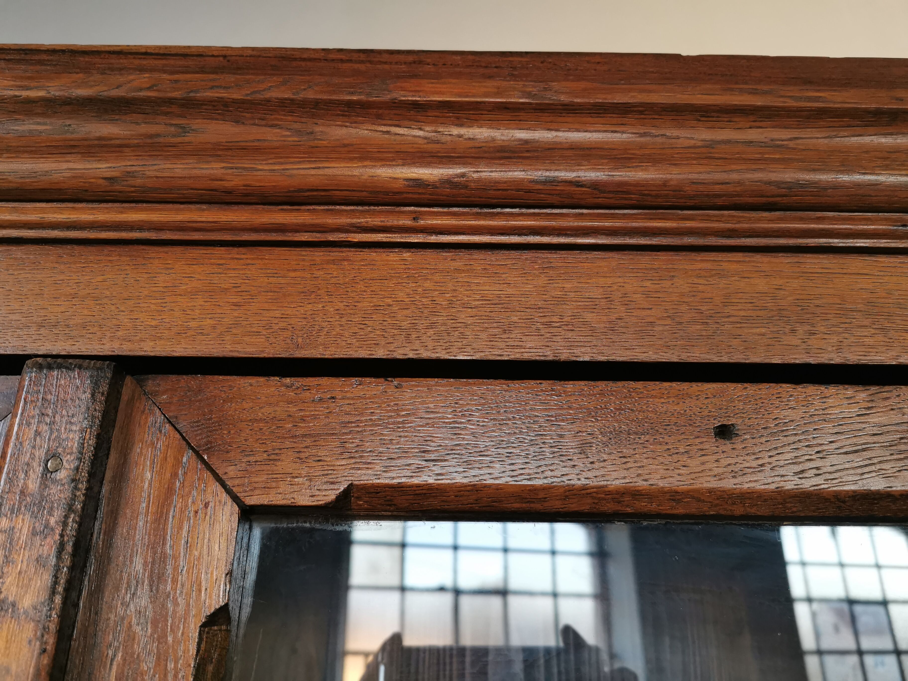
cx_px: 454
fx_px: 708
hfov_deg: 65.3
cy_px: 340
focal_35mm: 27
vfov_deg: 51.4
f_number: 1.6
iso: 160
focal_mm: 5.56
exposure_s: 1/100
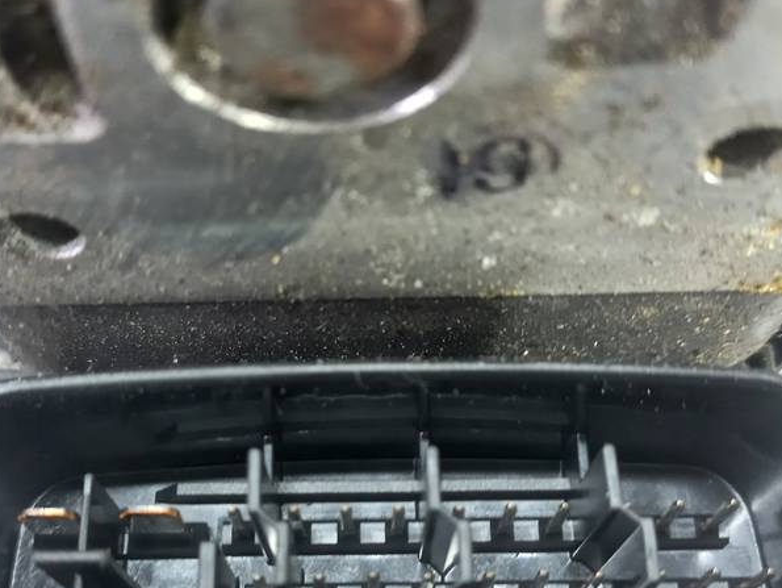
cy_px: 409
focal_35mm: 43
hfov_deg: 43.8
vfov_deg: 33.2
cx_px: 350
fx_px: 972
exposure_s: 1/33
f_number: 1.8
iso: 320
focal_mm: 4.6
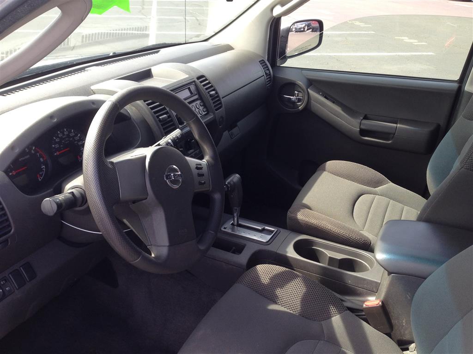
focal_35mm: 33
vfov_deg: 42.9
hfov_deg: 55.4
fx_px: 451
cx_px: 236
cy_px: 177
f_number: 2.4
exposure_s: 1/140
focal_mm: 4.13
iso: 50
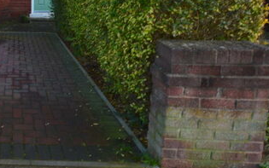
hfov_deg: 45.9
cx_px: -10
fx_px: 249
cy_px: -3
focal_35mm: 34
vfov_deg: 33.8
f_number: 8
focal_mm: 10
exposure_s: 1/80
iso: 400
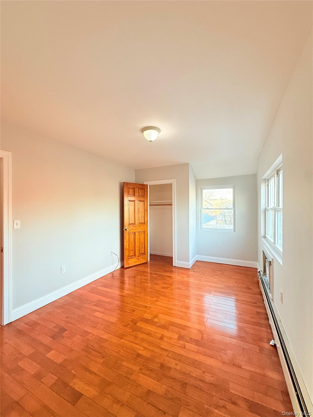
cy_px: 208
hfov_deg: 85.7
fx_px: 169
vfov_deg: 102.1
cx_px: 156
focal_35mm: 14
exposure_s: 1/120
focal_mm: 2.22
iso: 250
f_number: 2.2
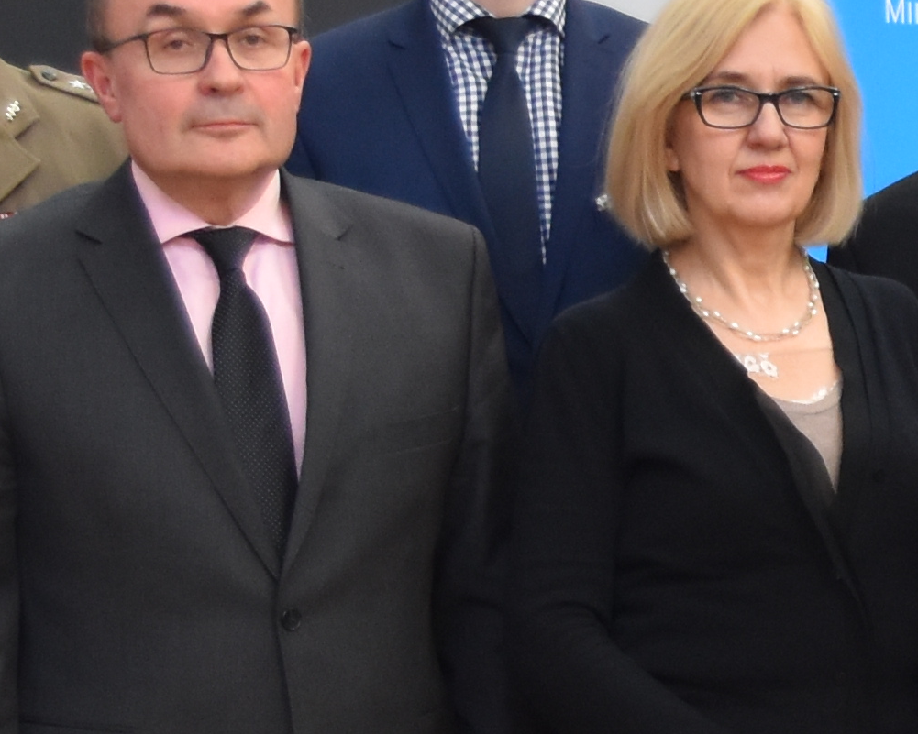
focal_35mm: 228
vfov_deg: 6.8
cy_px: 824
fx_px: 6190
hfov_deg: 8.2
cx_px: 1627
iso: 720
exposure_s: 1/60
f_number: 4
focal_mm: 27
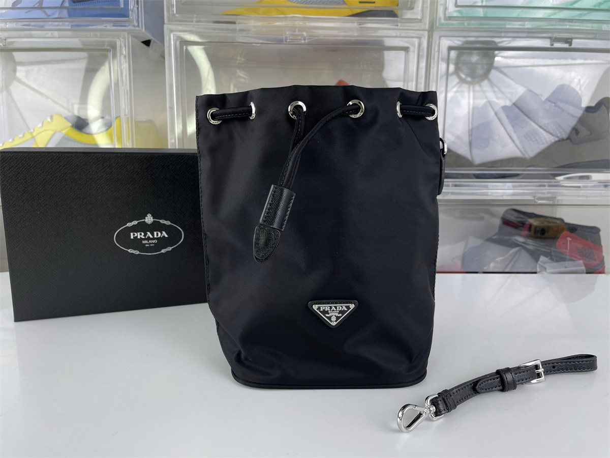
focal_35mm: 26
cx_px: 305
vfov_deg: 53.1
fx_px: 458
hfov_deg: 67.3
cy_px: 229
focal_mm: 4.2
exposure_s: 1/100
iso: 50
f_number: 1.6
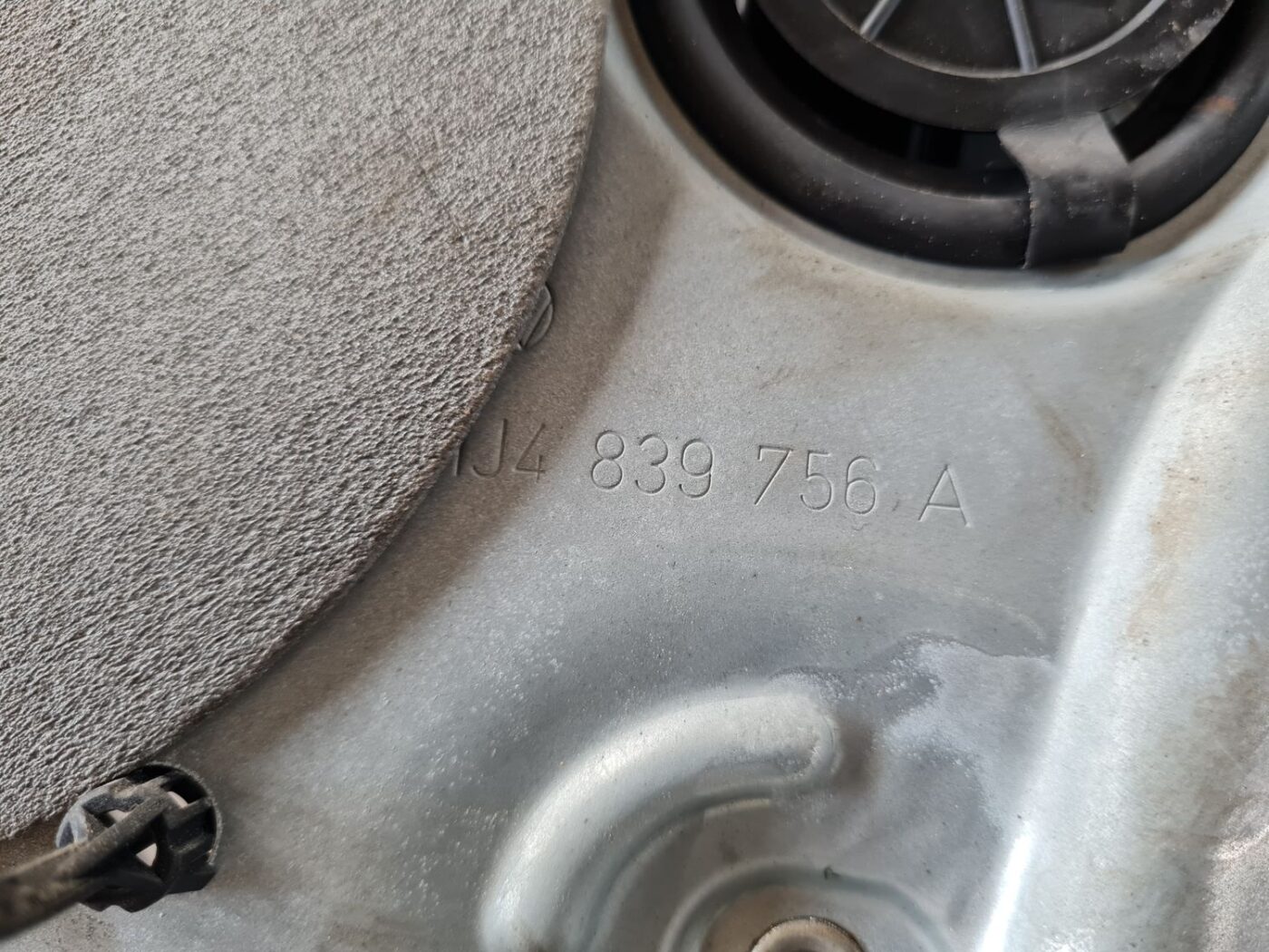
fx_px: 953
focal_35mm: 26
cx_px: 634
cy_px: 476
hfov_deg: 67.3
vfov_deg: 53.1
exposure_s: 1/100
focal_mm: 5.4
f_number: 1.8
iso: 160
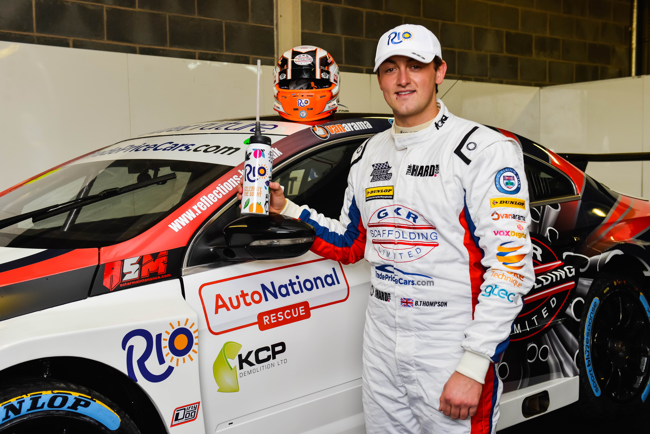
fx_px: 867
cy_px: 217
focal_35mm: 48
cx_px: 325
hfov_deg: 41.1
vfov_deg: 28.1
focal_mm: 48
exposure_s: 1/200
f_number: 5
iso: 500
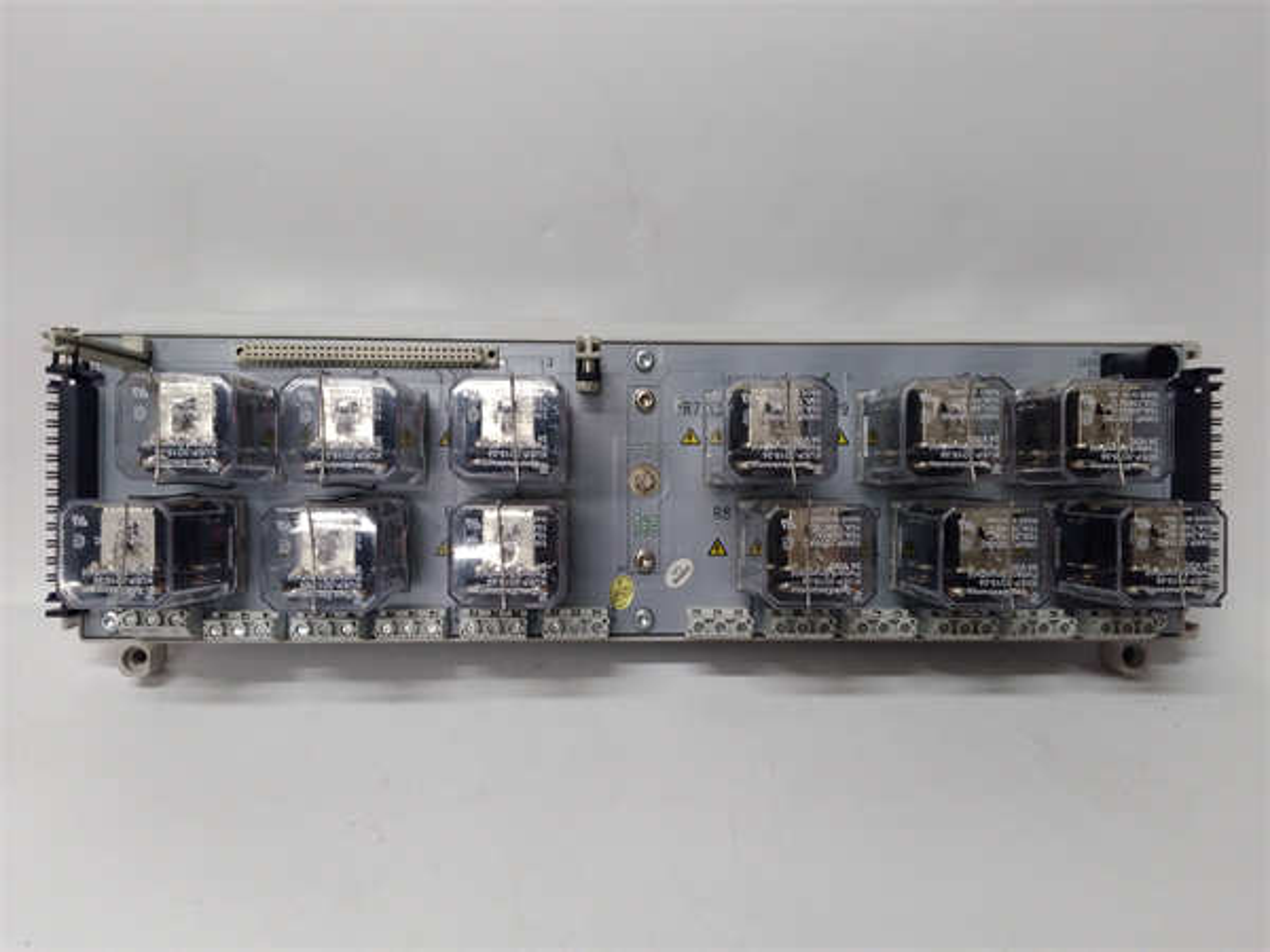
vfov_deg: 51.4
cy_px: 476
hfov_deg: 65.3
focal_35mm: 27
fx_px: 991
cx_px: 635
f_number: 2
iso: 199
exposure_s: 1/33
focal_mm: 3.79
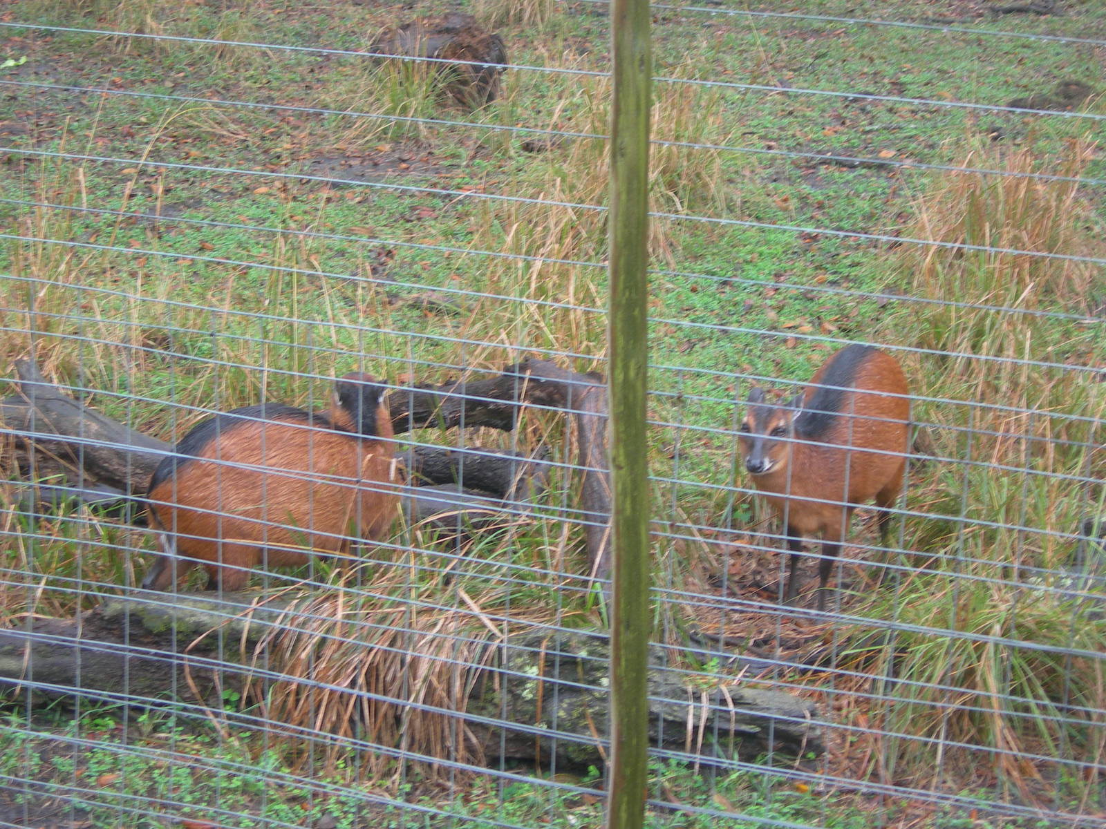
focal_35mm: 82
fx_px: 2620
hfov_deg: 23.8
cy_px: 414
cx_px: 553
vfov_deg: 18.0
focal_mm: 17
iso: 50
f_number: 4
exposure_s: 1/12.5
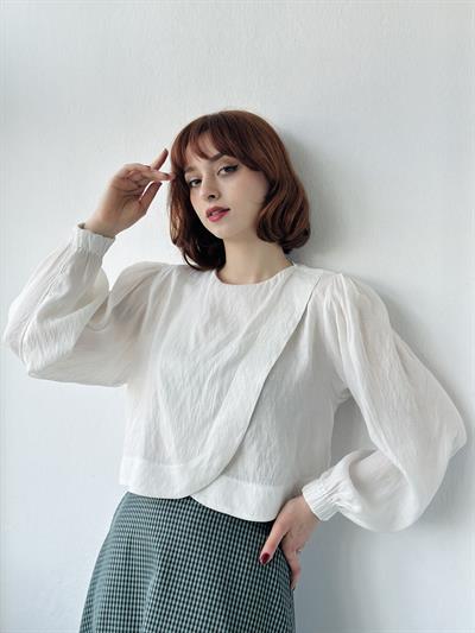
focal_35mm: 48
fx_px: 878
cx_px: 238
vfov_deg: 39.6
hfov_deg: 30.3
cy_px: 316
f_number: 1.78
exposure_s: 1/623
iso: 80
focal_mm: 6.86
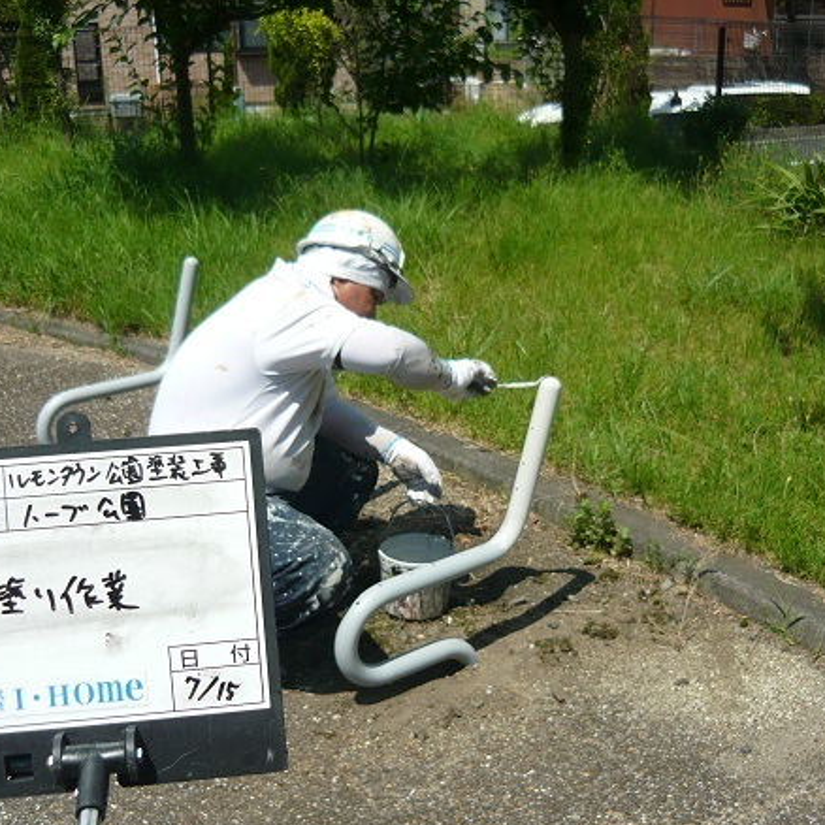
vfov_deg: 41.9
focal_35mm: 40
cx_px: 418
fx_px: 1079
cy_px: 409
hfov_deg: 41.9
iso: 100
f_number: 8
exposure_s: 1/250
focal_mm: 5.5
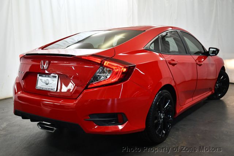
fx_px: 260
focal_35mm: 40
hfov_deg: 48.4
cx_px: 117
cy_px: 78
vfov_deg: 33.5
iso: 800
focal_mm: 20
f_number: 3.8
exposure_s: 1/160
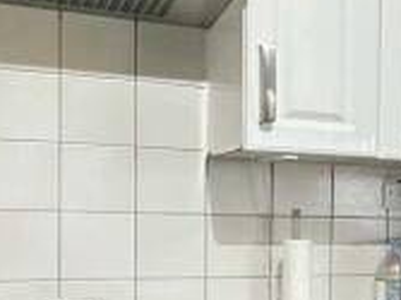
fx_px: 996
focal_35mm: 86
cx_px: 644
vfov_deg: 17.0
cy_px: 240
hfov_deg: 19.2
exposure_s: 1/99
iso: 250
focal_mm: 2.2
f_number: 2.2
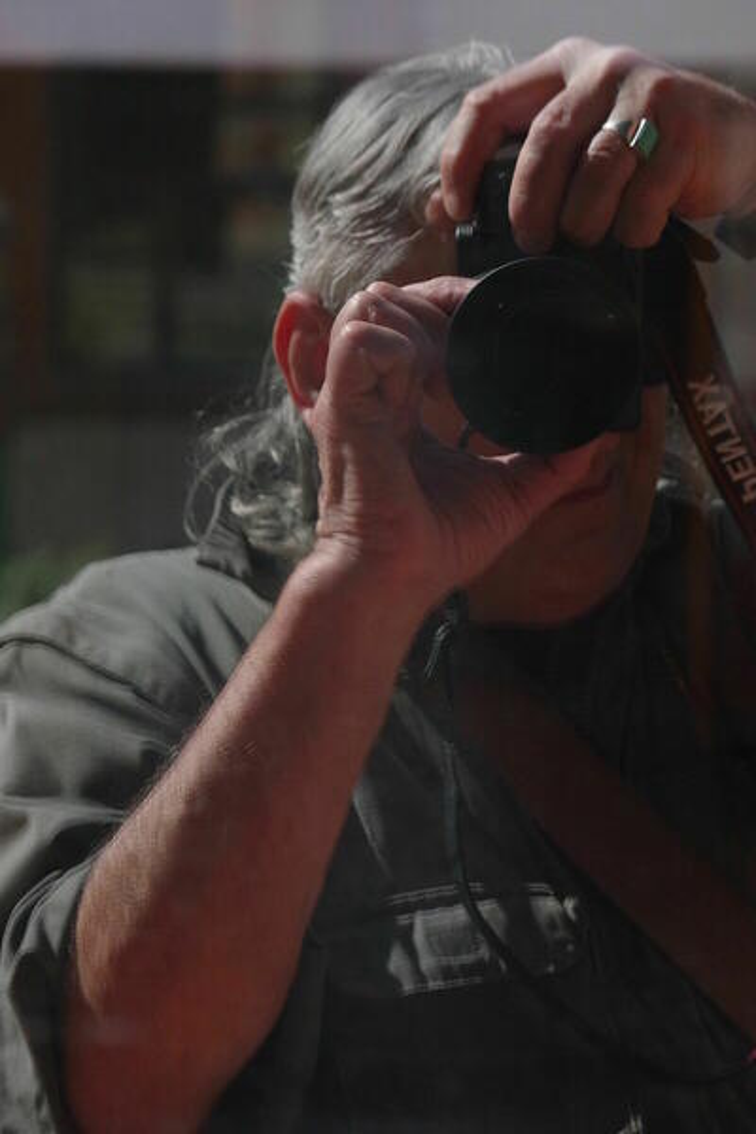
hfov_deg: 10.4
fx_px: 4158
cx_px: 378
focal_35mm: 132
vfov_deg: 15.5
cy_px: 567
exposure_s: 1/1250
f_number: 6.3
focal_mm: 87.5
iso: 3200
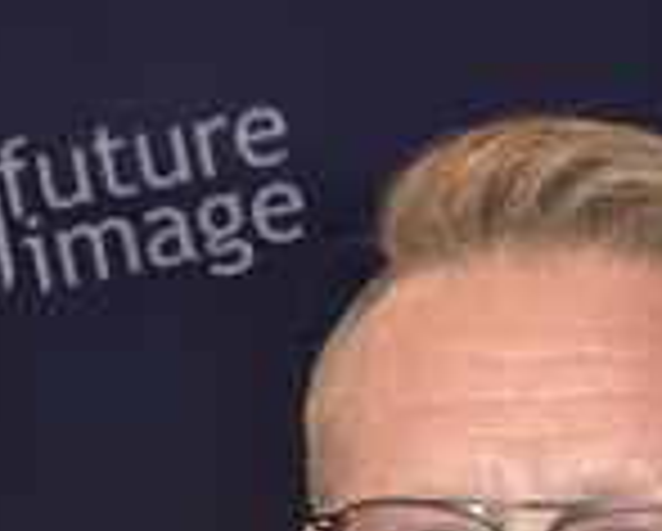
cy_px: 891
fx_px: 3100
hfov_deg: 12.1
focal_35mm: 158
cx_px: 563
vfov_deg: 9.4
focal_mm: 62
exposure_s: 1/200
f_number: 5.6
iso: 640
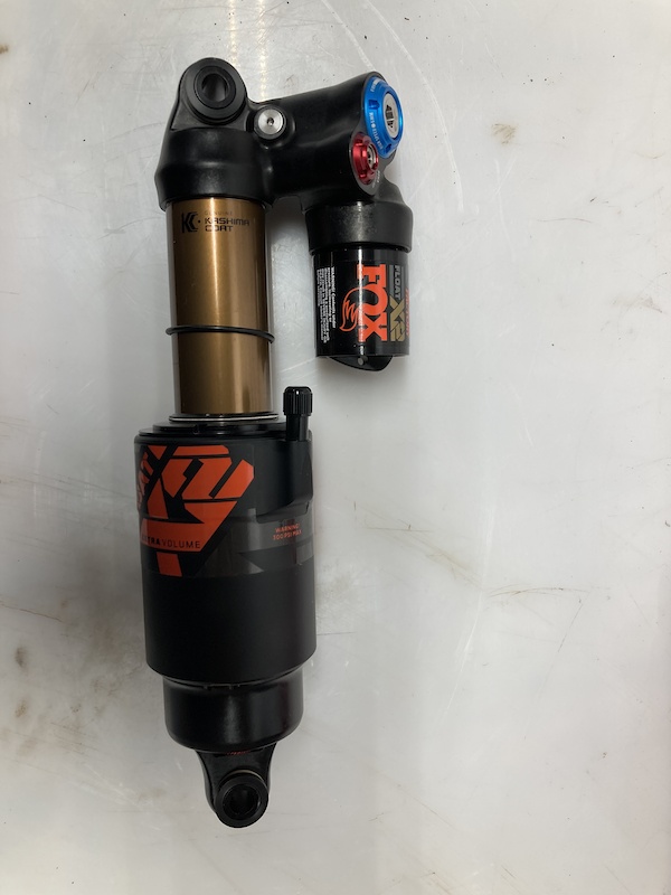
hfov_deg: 49.7
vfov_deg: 63.4
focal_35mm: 28
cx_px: 336
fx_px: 724
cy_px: 448
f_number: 1.8
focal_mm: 3.99
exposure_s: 1/120
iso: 64
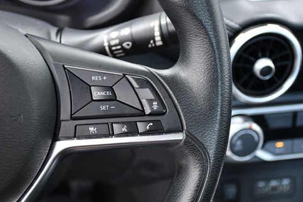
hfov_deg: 25.7
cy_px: 125
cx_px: 142
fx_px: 665
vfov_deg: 17.3
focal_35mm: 79
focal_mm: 40
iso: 2500
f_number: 4.5
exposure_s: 1/80
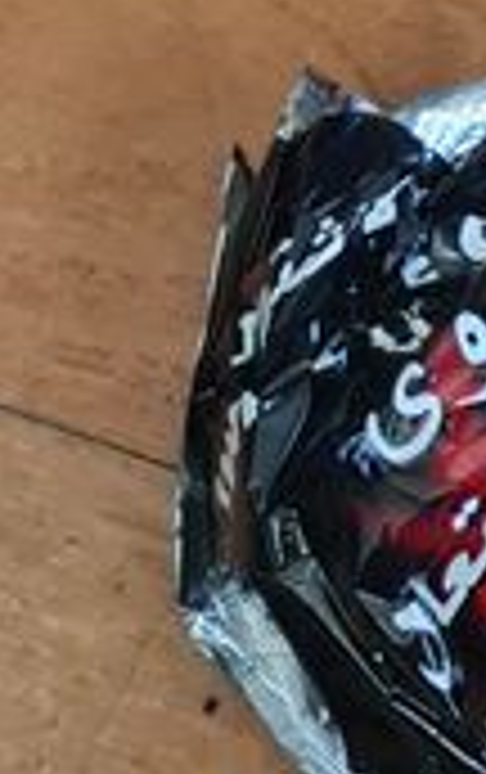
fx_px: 3379
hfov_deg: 7.0
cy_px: -1076
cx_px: 1674
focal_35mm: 160
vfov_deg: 11.0
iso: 400
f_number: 1.8
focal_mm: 5.4
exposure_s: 1/50
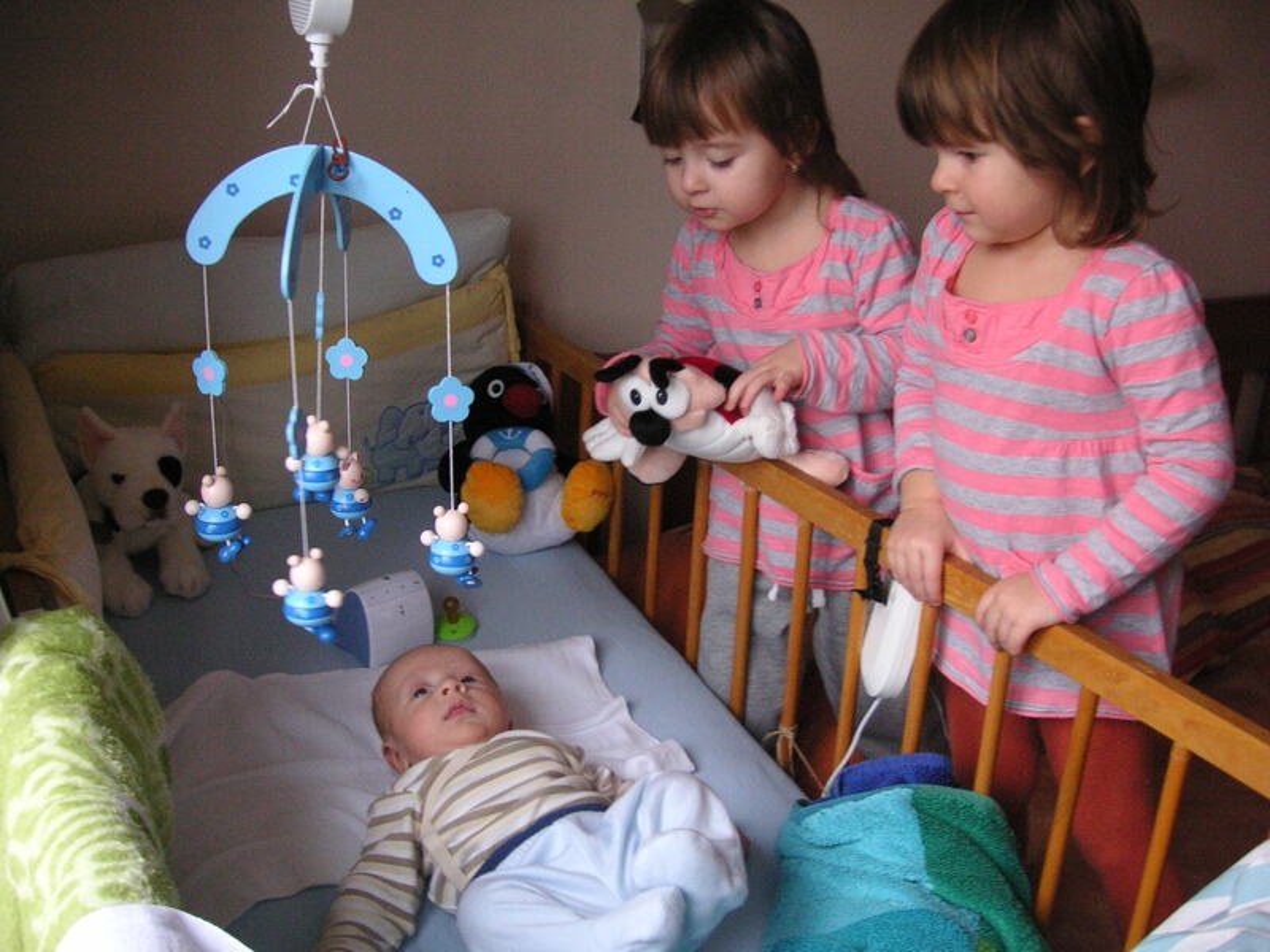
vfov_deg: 38.7
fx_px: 1357
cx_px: 635
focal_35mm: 37
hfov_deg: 50.1
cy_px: 476
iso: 125
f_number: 2.8
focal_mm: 6.1
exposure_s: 1/45
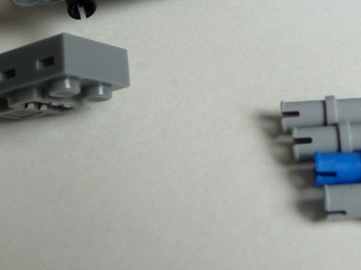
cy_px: -43
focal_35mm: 75
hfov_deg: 25.9
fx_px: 781
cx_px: 224
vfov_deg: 18.7
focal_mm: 4.8
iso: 100
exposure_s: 1/100
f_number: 2.8
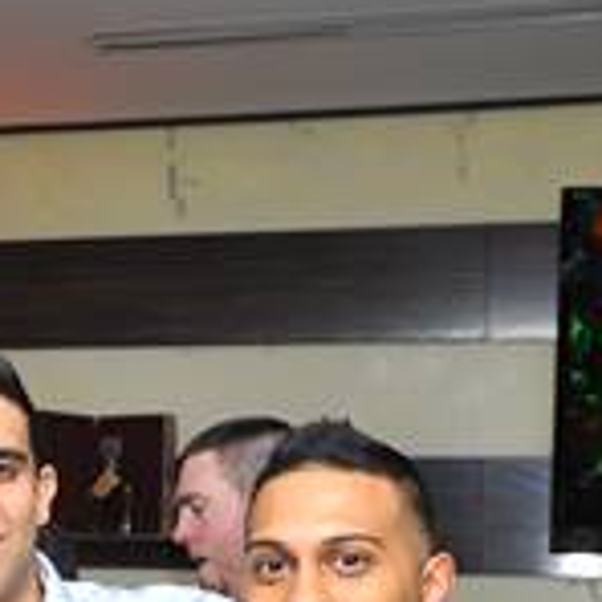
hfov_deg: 16.8
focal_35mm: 101
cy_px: 586
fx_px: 1987
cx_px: -24
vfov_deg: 16.9
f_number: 5
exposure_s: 1/100
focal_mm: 32
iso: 800
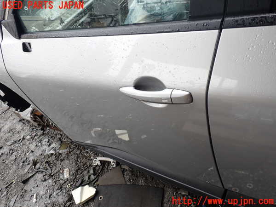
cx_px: 138
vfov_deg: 46.8
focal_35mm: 30
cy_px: 104
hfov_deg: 60.0
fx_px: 239
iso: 100
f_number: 3.2
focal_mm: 5.4
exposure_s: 1/60
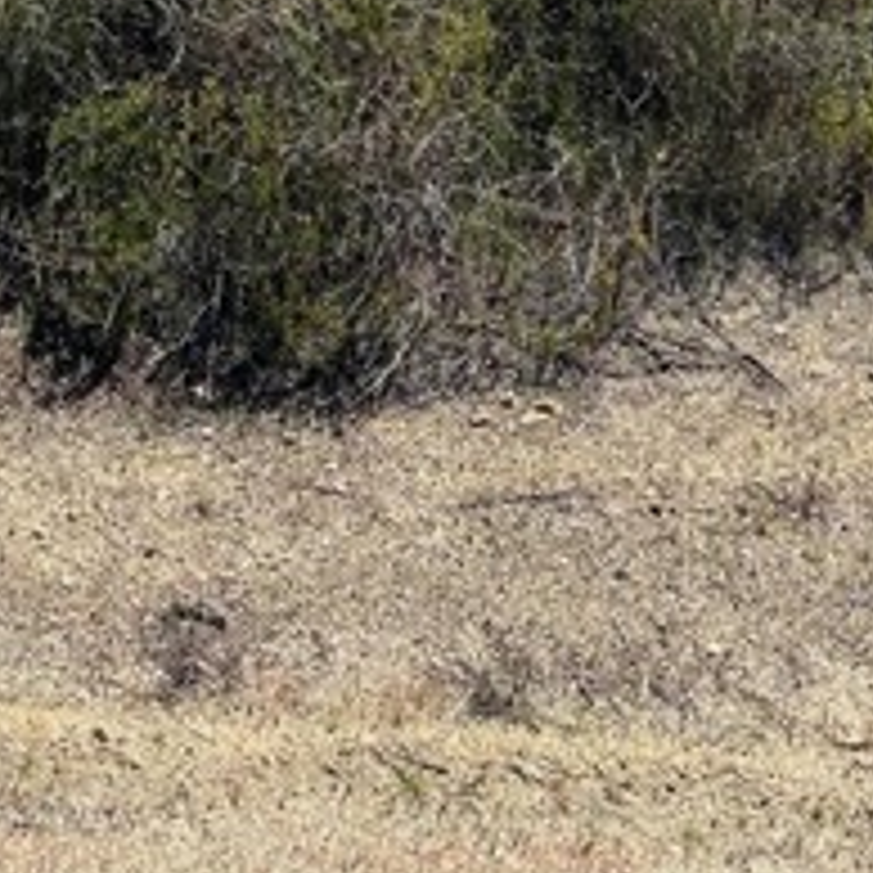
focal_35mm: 76
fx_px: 2168
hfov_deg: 22.6
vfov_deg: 19.3
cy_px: -504
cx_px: 270
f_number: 1.6
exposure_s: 1/5618
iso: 32
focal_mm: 5.1
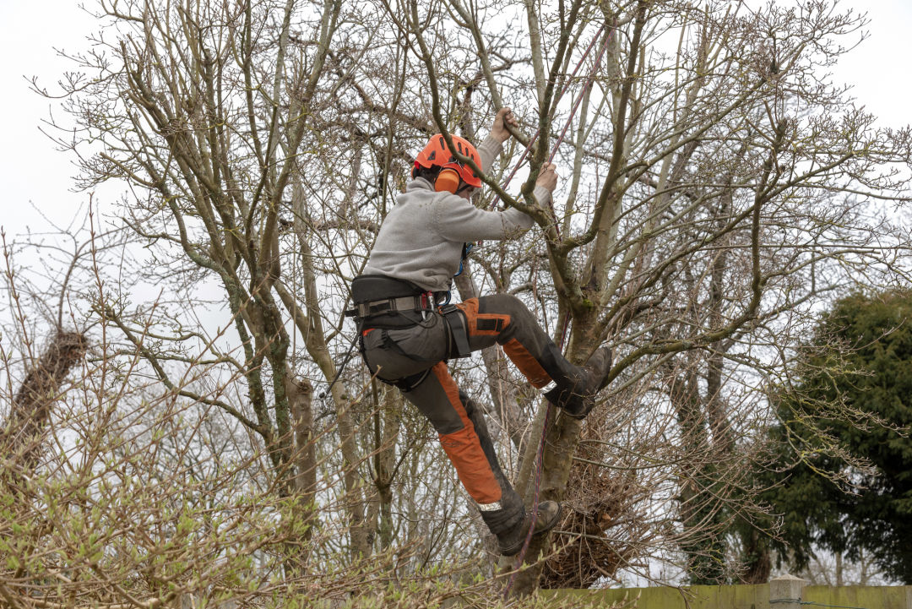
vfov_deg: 27.0
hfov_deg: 39.6
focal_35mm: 50
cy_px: 304
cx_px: 456
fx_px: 1267
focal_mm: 50
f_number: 7.1
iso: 400
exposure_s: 1/200
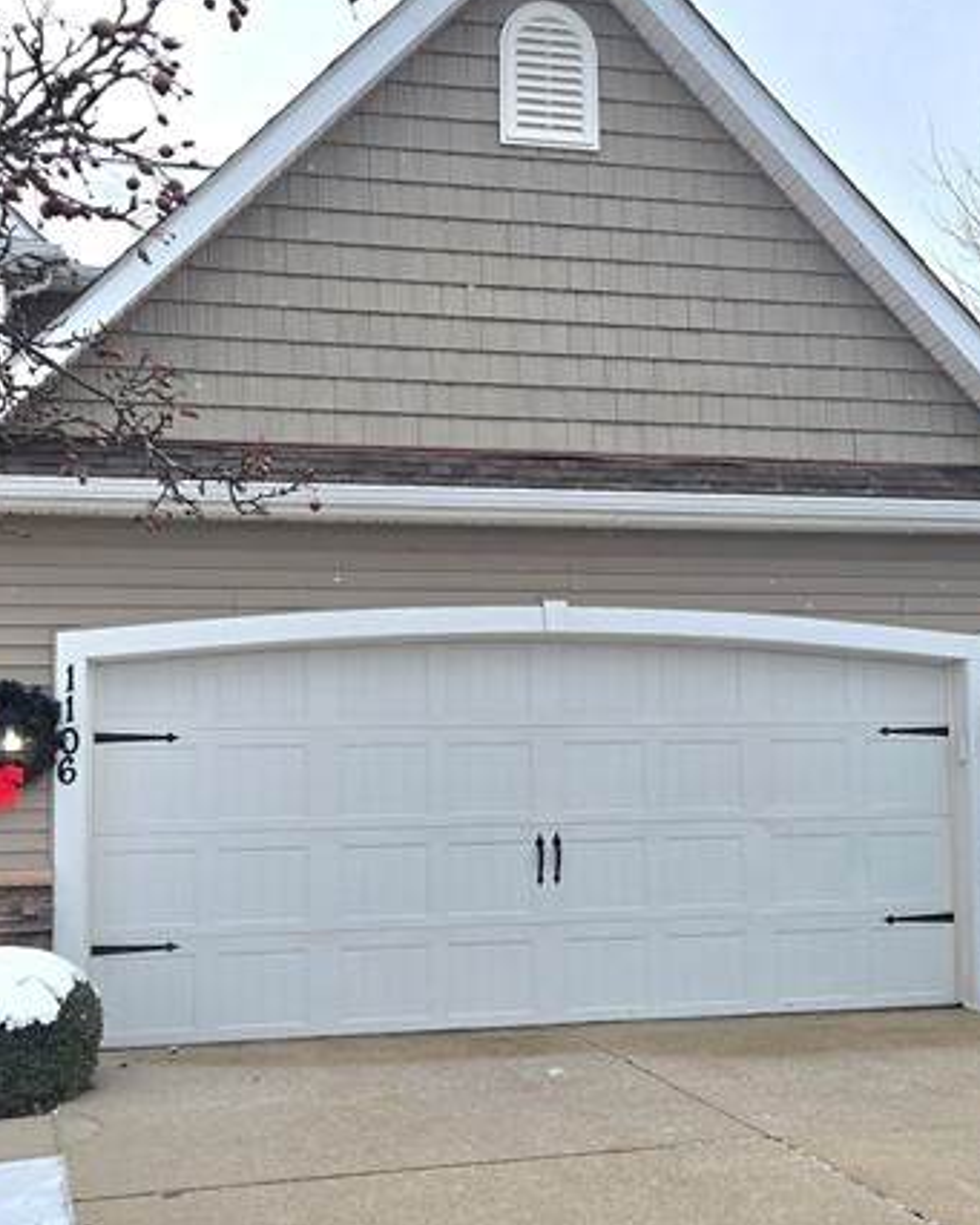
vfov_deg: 34.7
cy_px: 653
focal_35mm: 54
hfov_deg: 28.0
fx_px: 1957
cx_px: 609
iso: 80
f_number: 1.8
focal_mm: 5.4
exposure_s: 1/1250
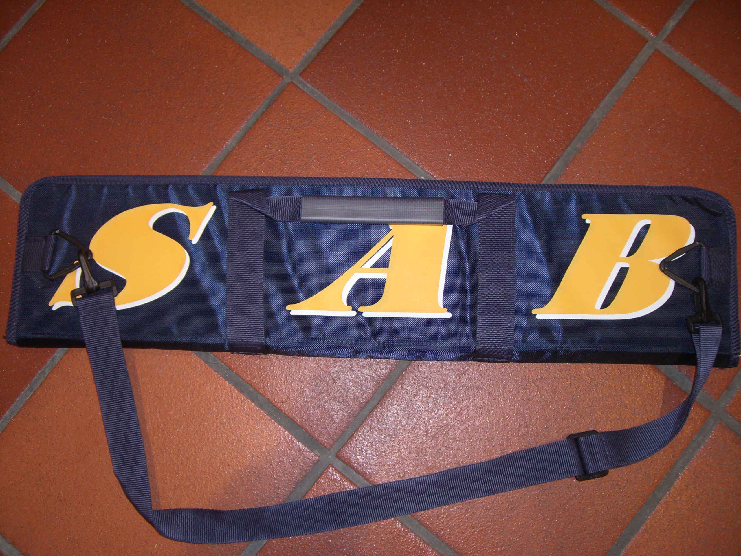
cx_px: 370
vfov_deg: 37.7
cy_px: 278
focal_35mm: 38
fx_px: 813
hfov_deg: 49.0
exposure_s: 1/60
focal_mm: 6.2
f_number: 2.7
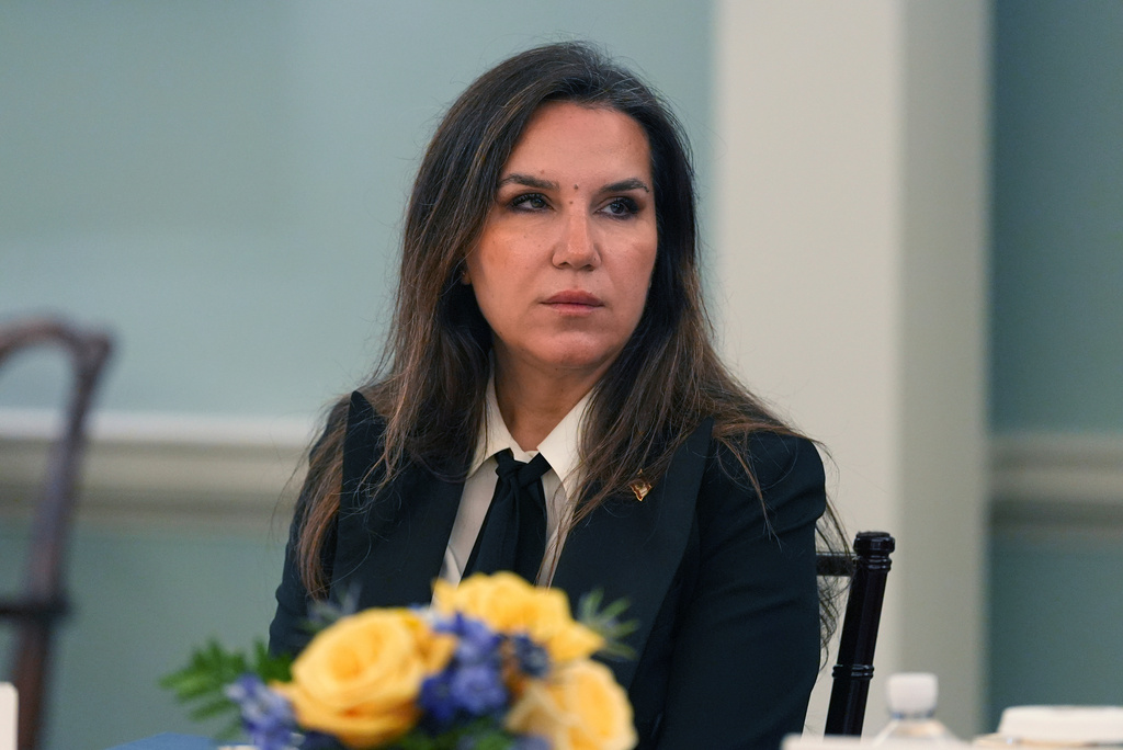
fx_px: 9363
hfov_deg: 6.9
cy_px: 375
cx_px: 562
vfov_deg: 4.6
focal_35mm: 300
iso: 3200
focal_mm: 200
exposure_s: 1/400
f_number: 2.8
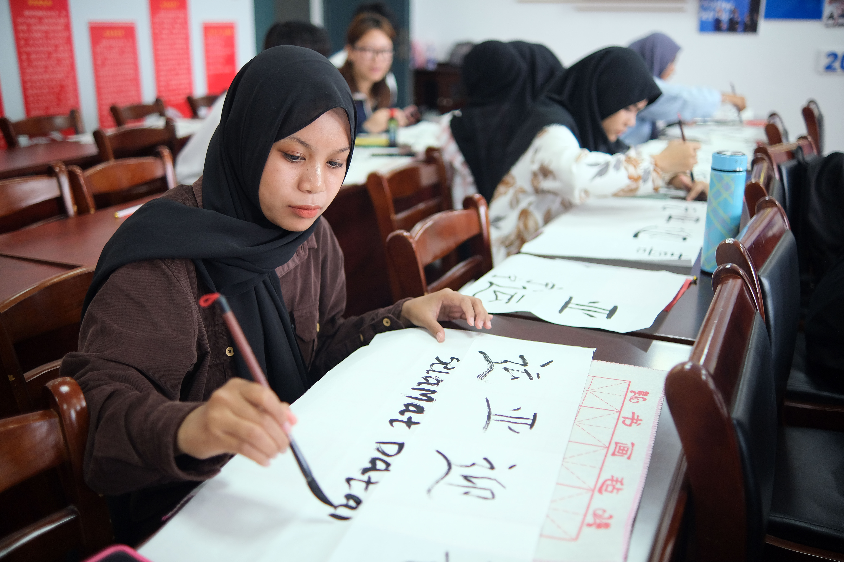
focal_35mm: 35
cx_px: 422
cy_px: 281
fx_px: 820
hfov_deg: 54.4
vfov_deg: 37.9
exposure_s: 1/250
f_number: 1.4
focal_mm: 23
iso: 640
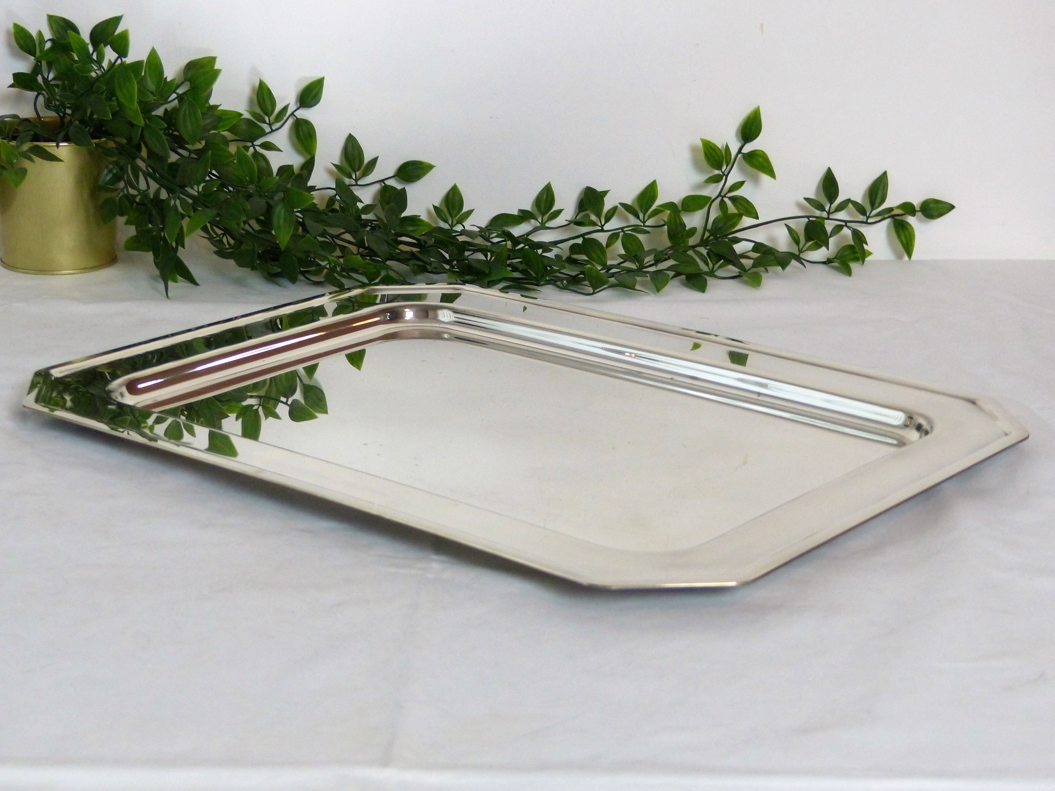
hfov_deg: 26.3
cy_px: 399
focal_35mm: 74
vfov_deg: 19.9
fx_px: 2255
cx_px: 523
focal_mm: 12.5
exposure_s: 1/60
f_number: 2.8
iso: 320
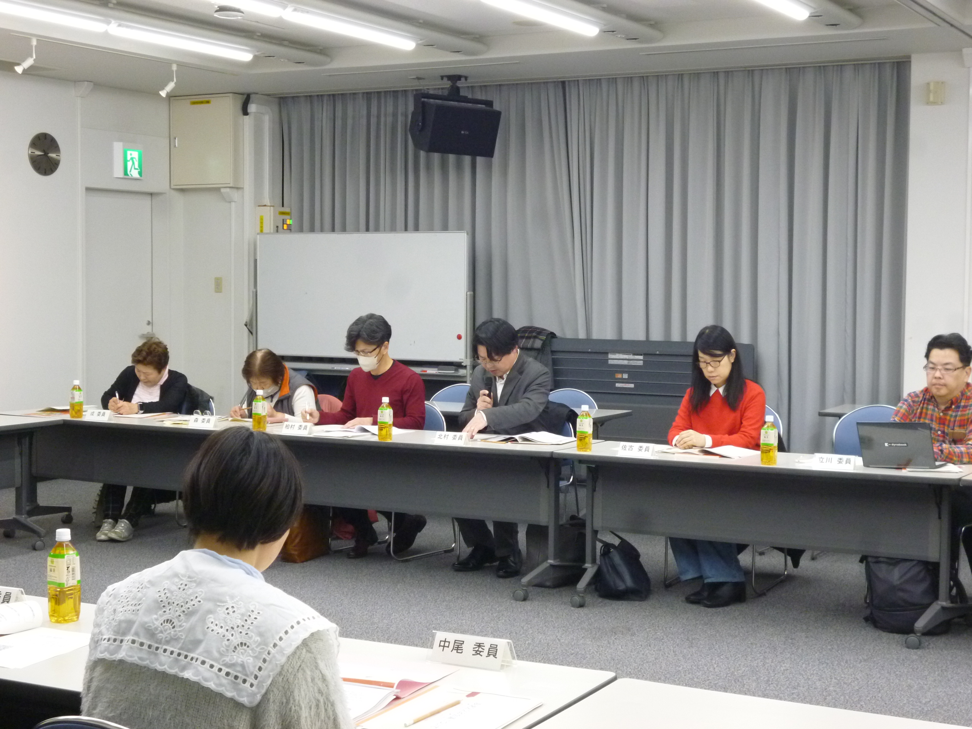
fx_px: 1572
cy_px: 364
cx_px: 486
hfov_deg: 34.3
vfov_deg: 26.1
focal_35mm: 56
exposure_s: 1/50
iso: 400
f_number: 4.4
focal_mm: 10
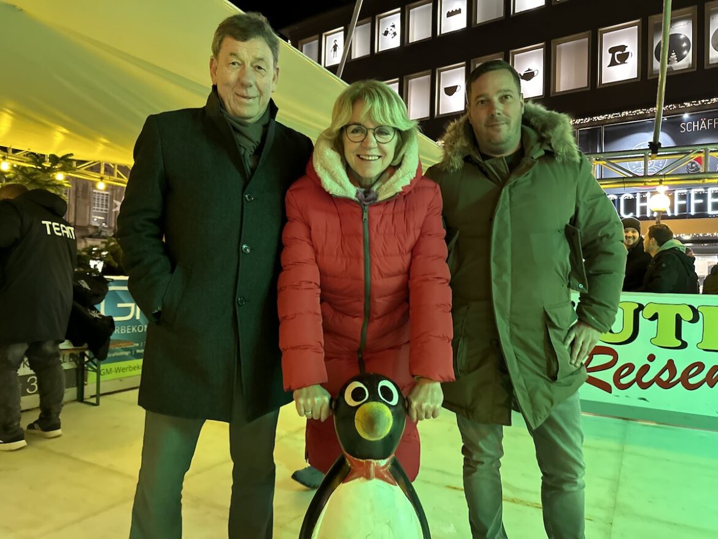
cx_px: 359
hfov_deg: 71.6
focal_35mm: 24
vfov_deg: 56.8
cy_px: 270
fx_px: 498
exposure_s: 1/33
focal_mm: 6.86
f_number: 1.78
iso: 1000
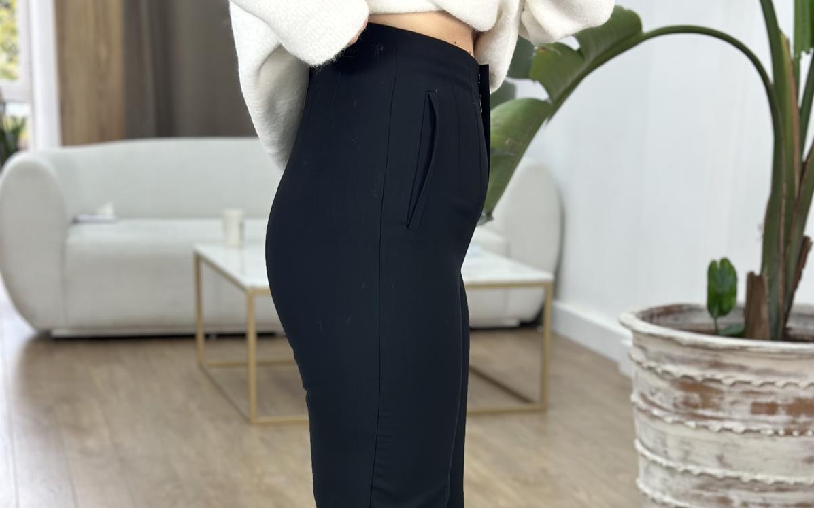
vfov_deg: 18.5
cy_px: 532
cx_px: 407
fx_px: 1508
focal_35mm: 68
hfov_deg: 30.2
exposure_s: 1/100
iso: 100
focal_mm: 6.86
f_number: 1.78
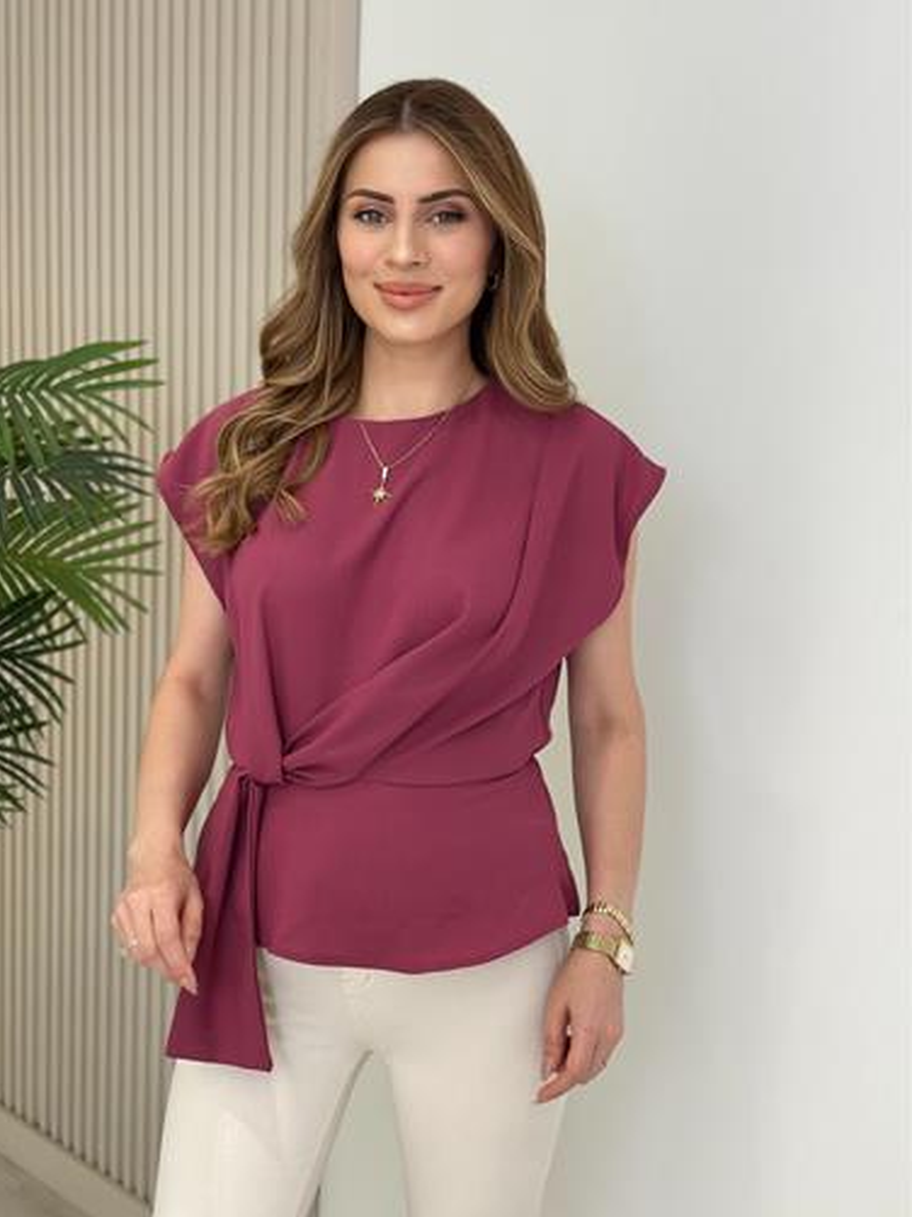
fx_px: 1793
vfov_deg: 37.5
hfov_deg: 28.5
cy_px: 624
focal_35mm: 51
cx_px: 432
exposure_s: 1/239
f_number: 1.78
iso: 80
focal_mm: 6.86
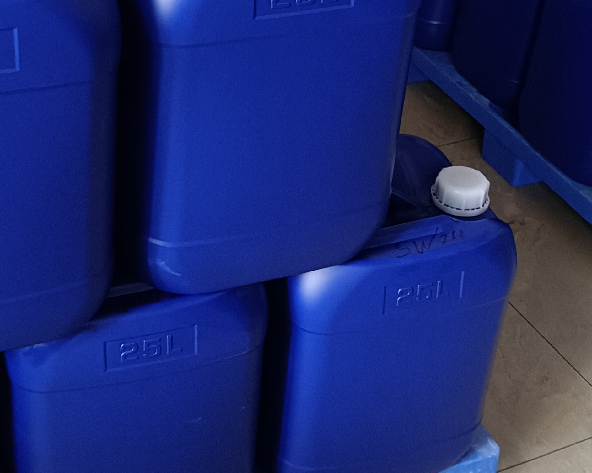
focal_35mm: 62
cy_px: 114
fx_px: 1086
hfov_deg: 30.3
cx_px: 208
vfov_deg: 24.3
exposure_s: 1/25
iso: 2182
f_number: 1.8
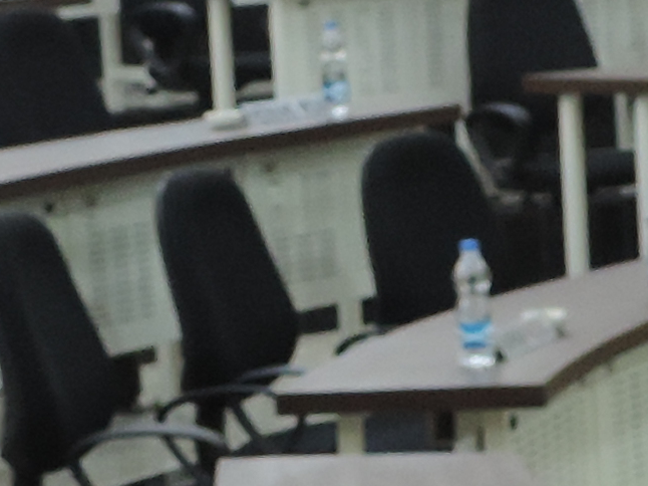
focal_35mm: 182
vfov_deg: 8.2
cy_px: 298
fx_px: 3406
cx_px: 501
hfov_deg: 10.8
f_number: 3
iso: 160
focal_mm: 4.3
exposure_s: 1/30
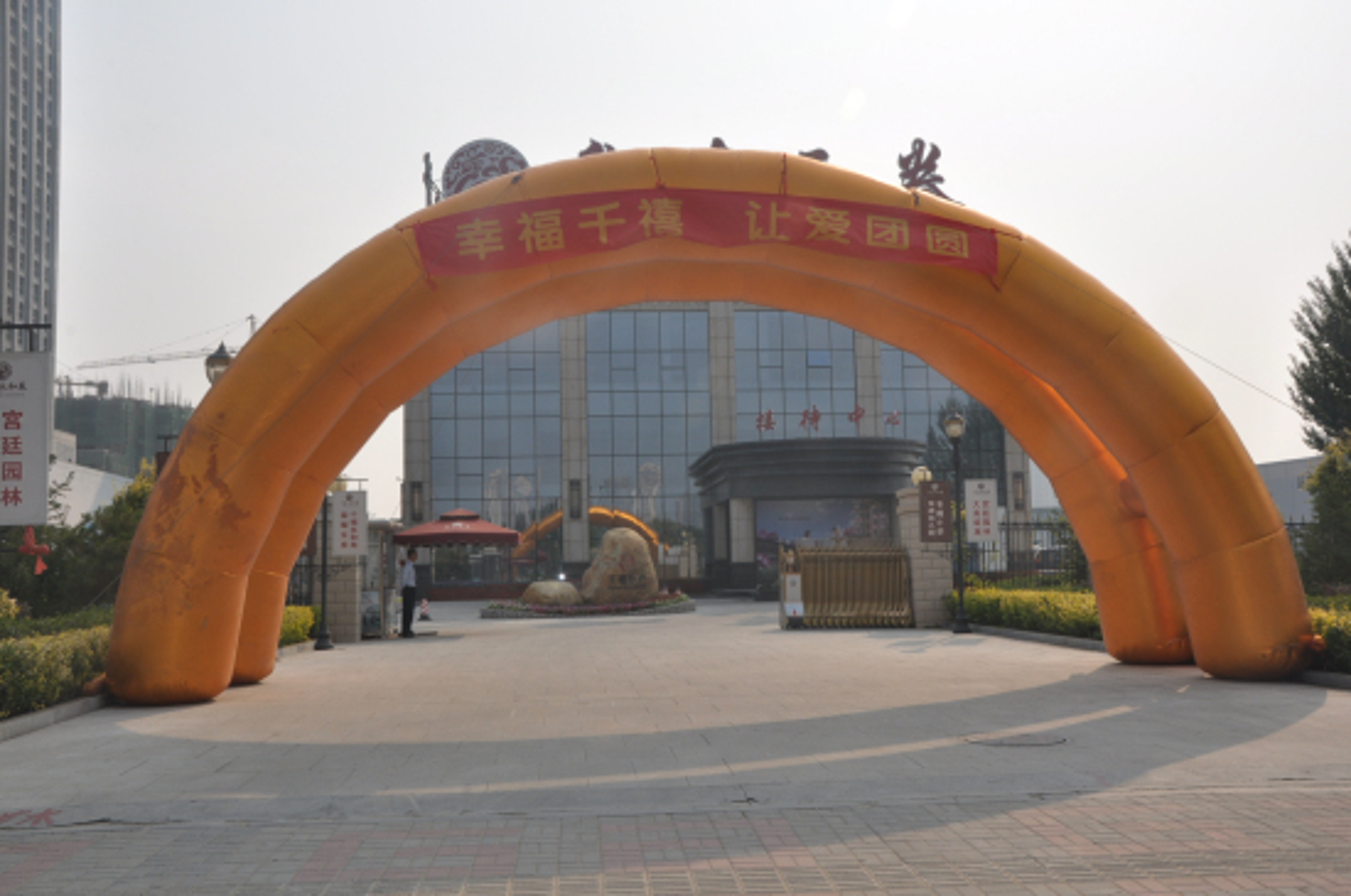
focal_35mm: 33
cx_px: 676
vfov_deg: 39.9
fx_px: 1237
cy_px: 448
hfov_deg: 57.3
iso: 200
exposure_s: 1/200
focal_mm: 22
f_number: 16
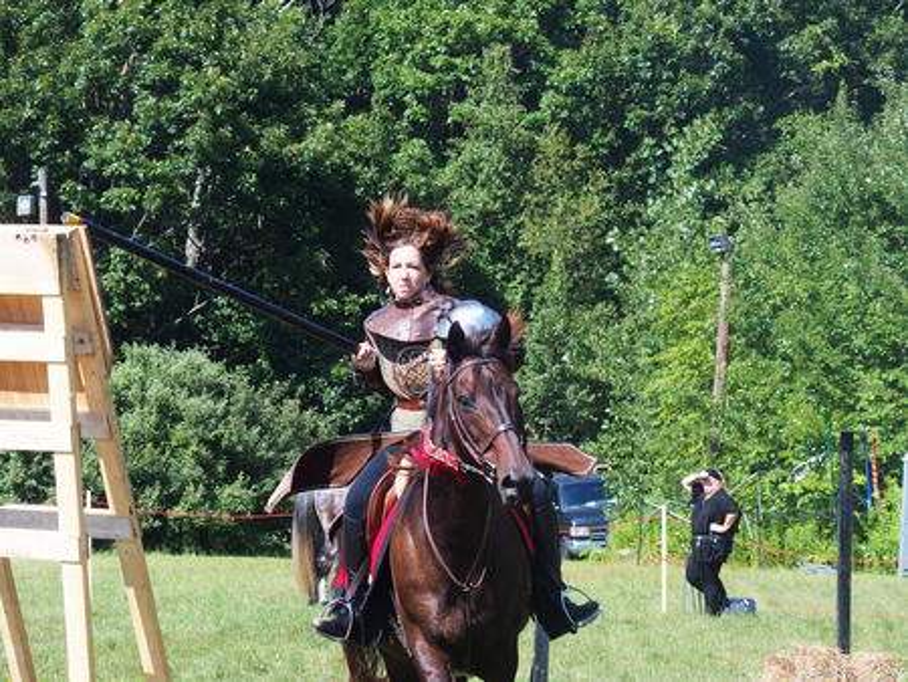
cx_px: 454
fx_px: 3937
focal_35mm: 150
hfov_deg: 13.2
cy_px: 341
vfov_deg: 9.9
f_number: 3.5
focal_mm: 31.8
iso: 100
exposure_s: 1/640
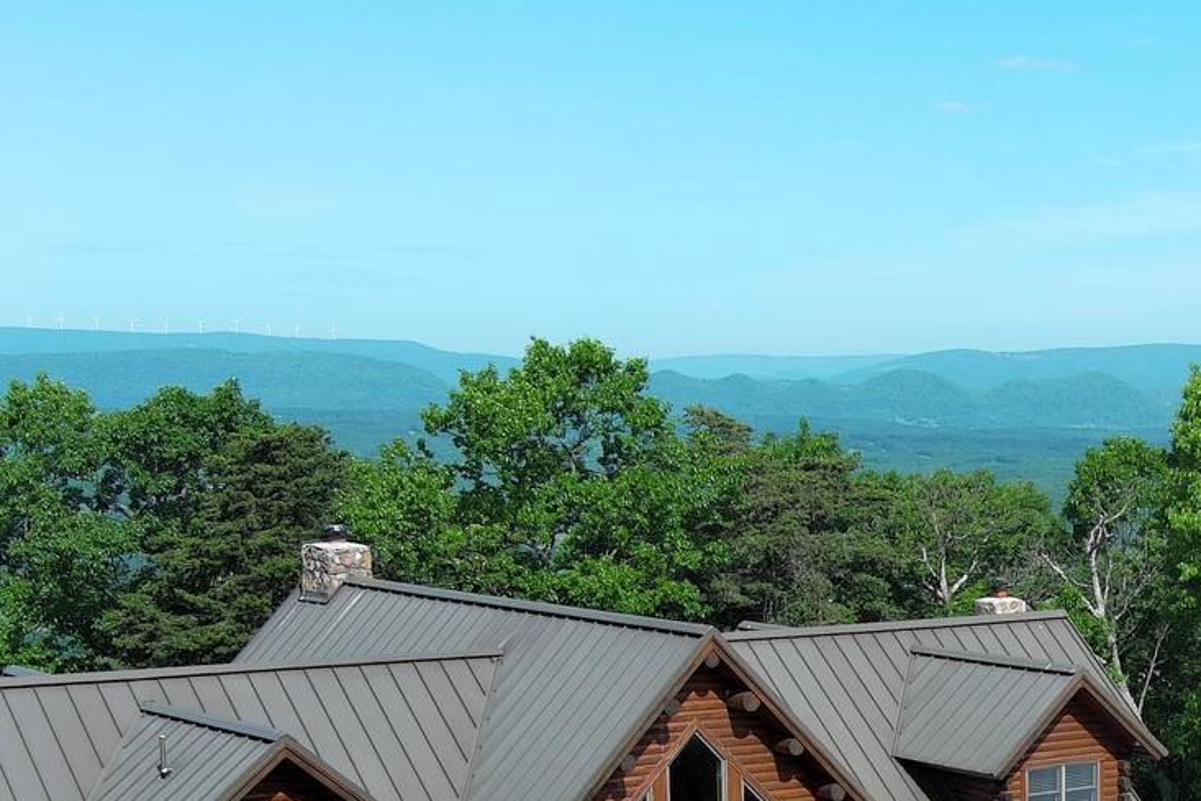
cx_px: 1180
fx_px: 2703
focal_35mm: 81
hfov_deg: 24.0
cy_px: 877
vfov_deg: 16.4
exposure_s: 1/1101
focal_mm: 10.57
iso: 100
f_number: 2.8
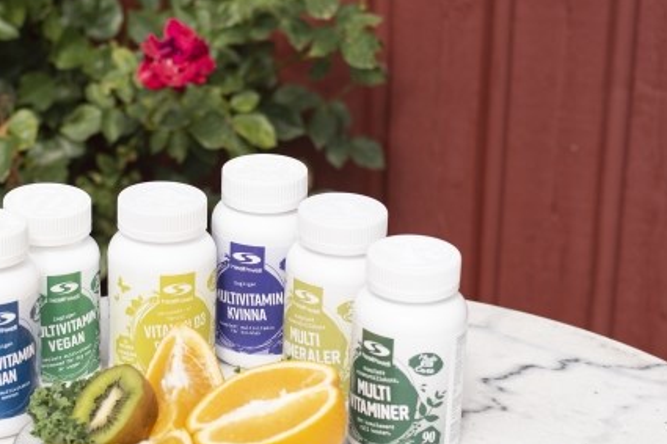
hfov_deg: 19.4
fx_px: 1945
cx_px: 221
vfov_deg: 13.0
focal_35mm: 105
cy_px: 283
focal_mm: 50
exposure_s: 1/1600
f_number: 4
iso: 125
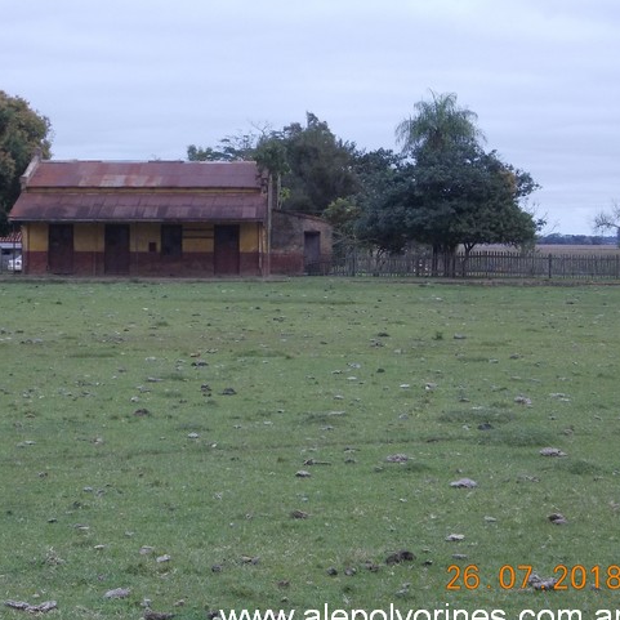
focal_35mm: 100
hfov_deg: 17.3
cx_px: 179
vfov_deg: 17.4
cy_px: 295
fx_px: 2026
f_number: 4.3
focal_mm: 10
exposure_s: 1/500
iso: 140
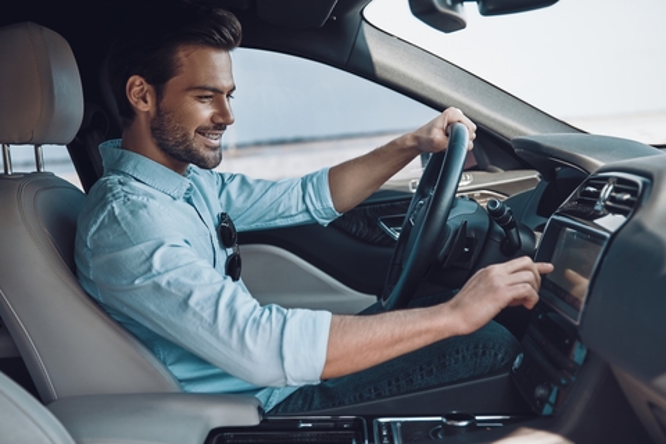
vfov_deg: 33.4
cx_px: 333
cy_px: 222
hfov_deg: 48.5
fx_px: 740
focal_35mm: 40
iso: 200
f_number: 2.8
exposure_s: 1/160
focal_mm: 40
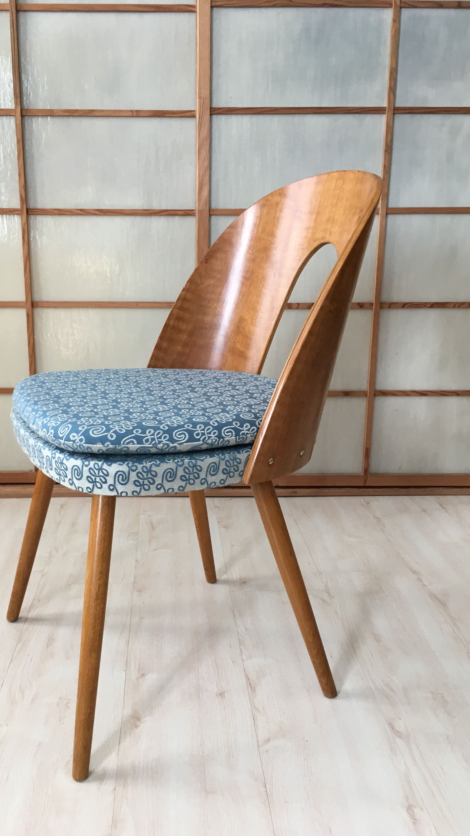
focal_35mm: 32
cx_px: 177
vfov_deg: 61.0
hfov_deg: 36.5
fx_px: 709
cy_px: 419
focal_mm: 4.15
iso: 40
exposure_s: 1/33
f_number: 2.2
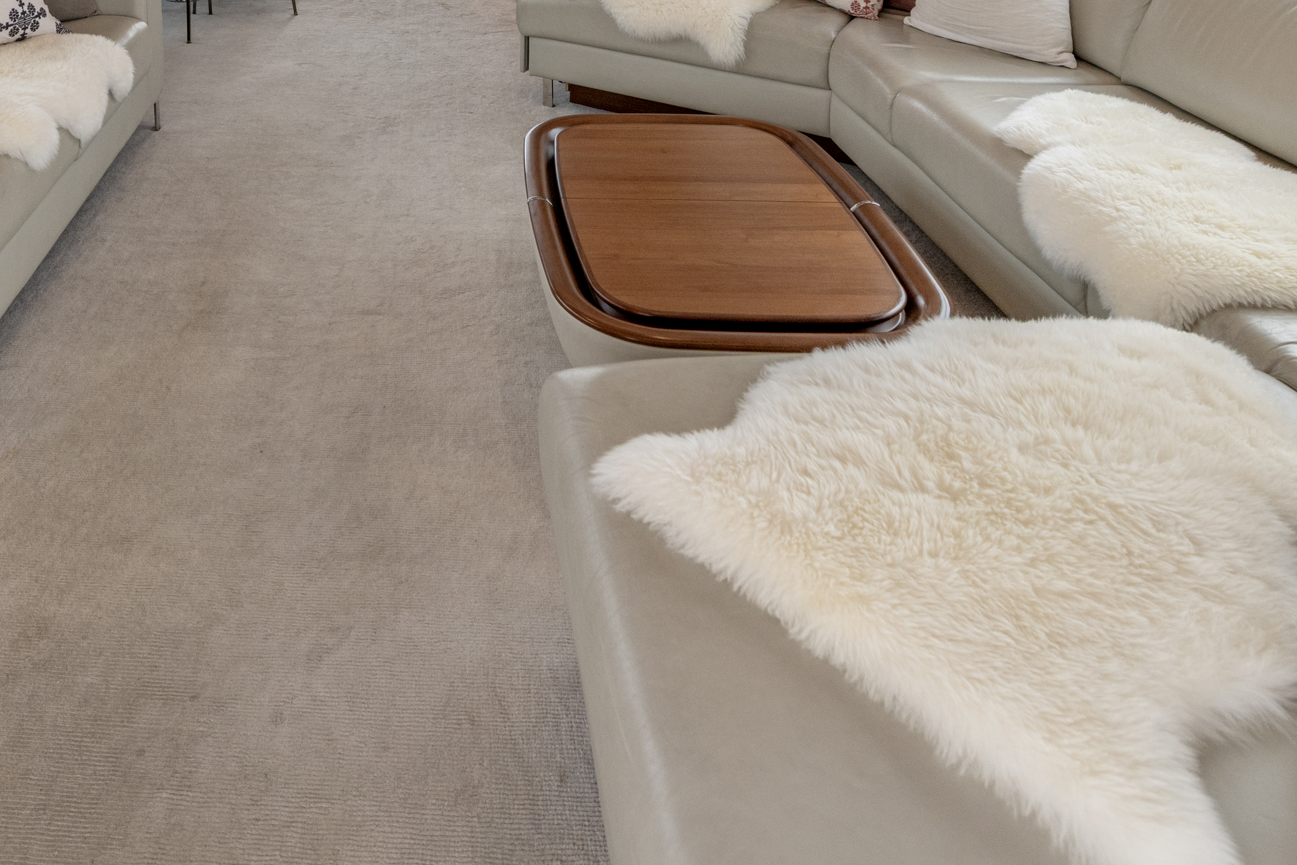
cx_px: 416
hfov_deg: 63.5
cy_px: 3
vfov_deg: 40.7
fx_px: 1009
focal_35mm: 28
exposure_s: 1/200
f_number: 8
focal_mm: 14
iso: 250
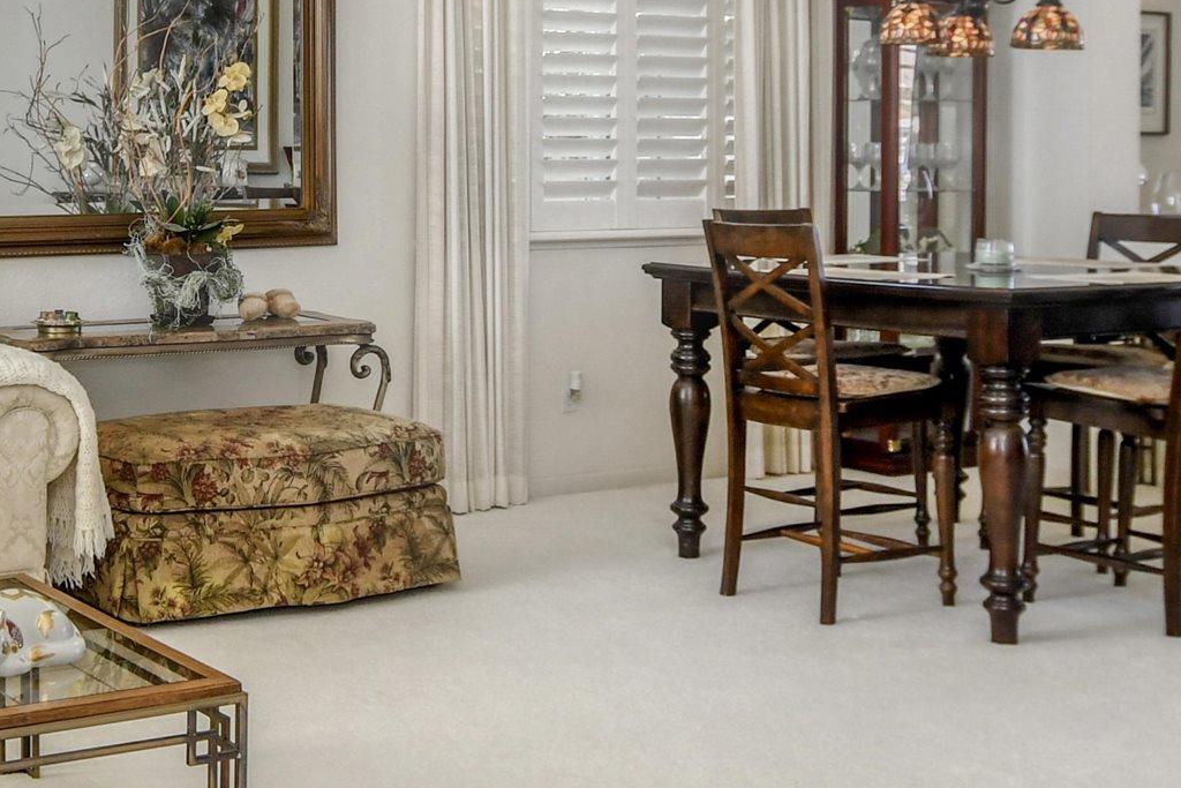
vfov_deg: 29.1
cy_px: 132
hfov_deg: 41.3
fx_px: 1476
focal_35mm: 45
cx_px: 202
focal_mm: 10
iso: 500
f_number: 4
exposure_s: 1/800
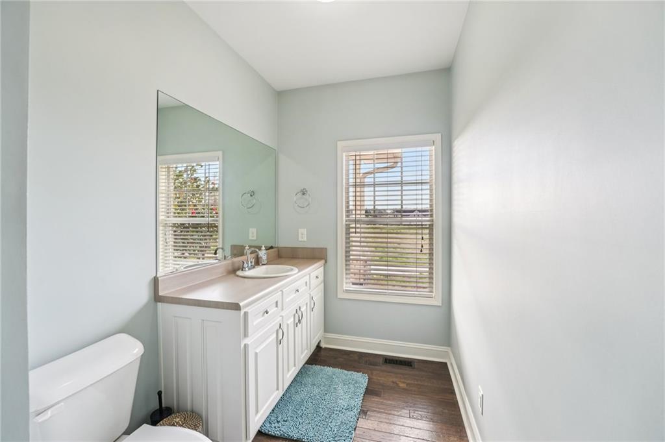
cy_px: 221
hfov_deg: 104.3
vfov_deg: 81.1
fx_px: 258
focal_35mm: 14
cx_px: 332
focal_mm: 14
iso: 320
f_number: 8
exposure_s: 1/30
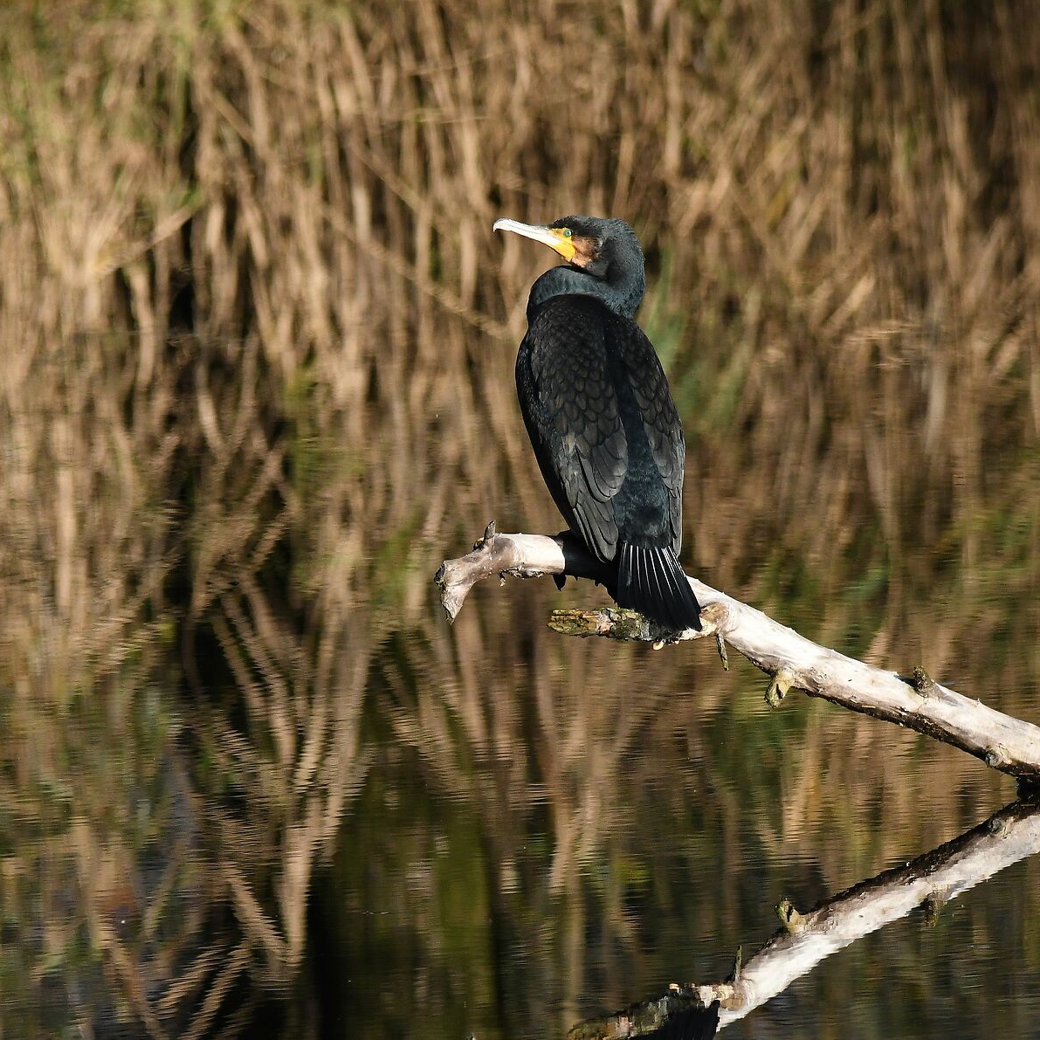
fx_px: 36676
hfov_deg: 1.6
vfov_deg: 1.6
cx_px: 525
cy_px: 706
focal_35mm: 1079
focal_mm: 420
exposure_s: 1/1600
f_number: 8
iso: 1250
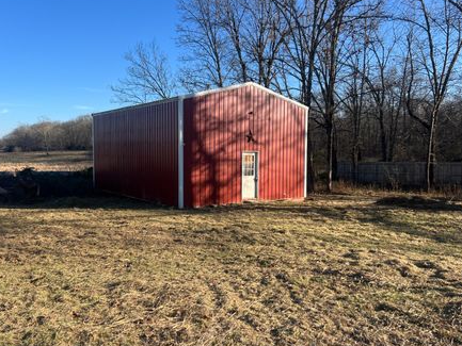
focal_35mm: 30
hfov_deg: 59.7
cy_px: 167
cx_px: 198
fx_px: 401
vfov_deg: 46.8
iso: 50
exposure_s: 1/2008
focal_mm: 5.7
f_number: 1.5
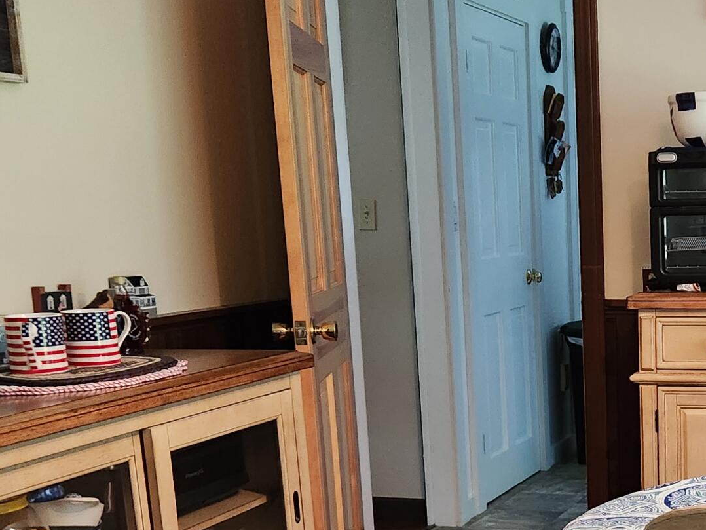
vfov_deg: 22.4
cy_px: 482
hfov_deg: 28.6
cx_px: 688
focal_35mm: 64
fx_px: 1306
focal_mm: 5.4
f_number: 1.8
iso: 640
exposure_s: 1/120
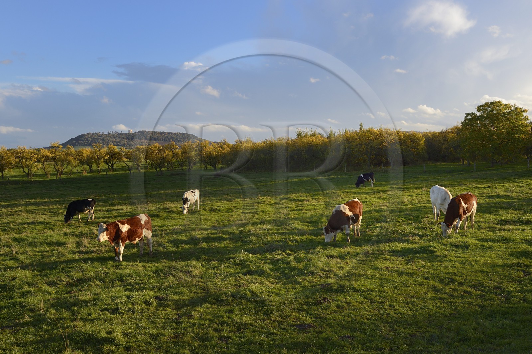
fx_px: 591
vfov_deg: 33.3
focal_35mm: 40
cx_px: 266
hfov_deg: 48.5
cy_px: 177
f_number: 10
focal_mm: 40
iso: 200
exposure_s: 1/200
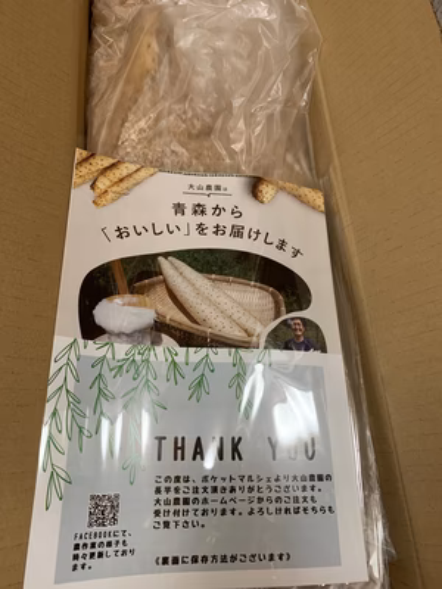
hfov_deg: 53.1
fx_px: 443
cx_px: 221
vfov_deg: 67.3
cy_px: 294
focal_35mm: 26
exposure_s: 1/50
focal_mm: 4.25
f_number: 1.8
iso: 200
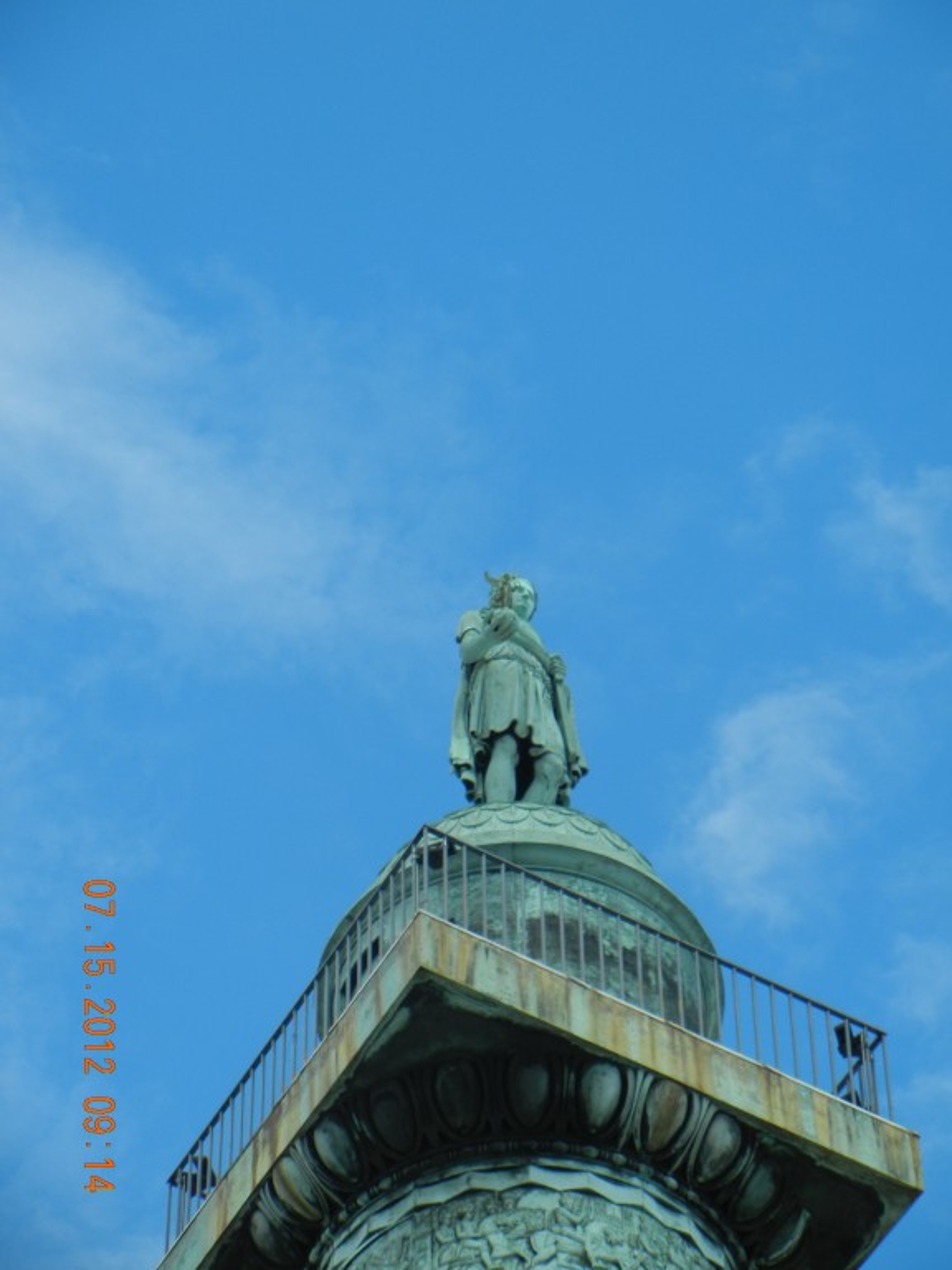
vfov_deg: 13.0
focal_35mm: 152
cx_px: 476
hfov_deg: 9.8
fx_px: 5574
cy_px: 635
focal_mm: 27.4
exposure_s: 1/702
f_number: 4.6
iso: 160
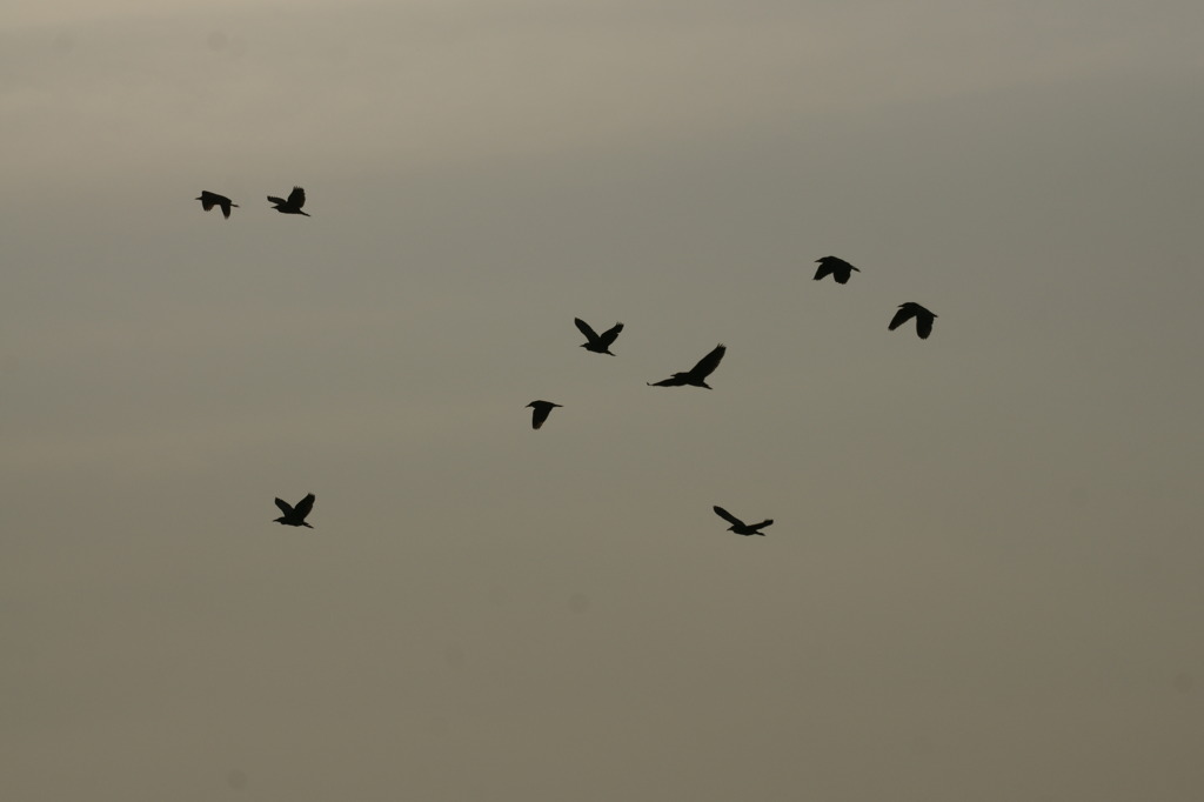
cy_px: 401
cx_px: 602
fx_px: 7021
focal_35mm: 210
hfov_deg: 9.8
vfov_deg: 6.5
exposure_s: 1/4000
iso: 200
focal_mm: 140
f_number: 11
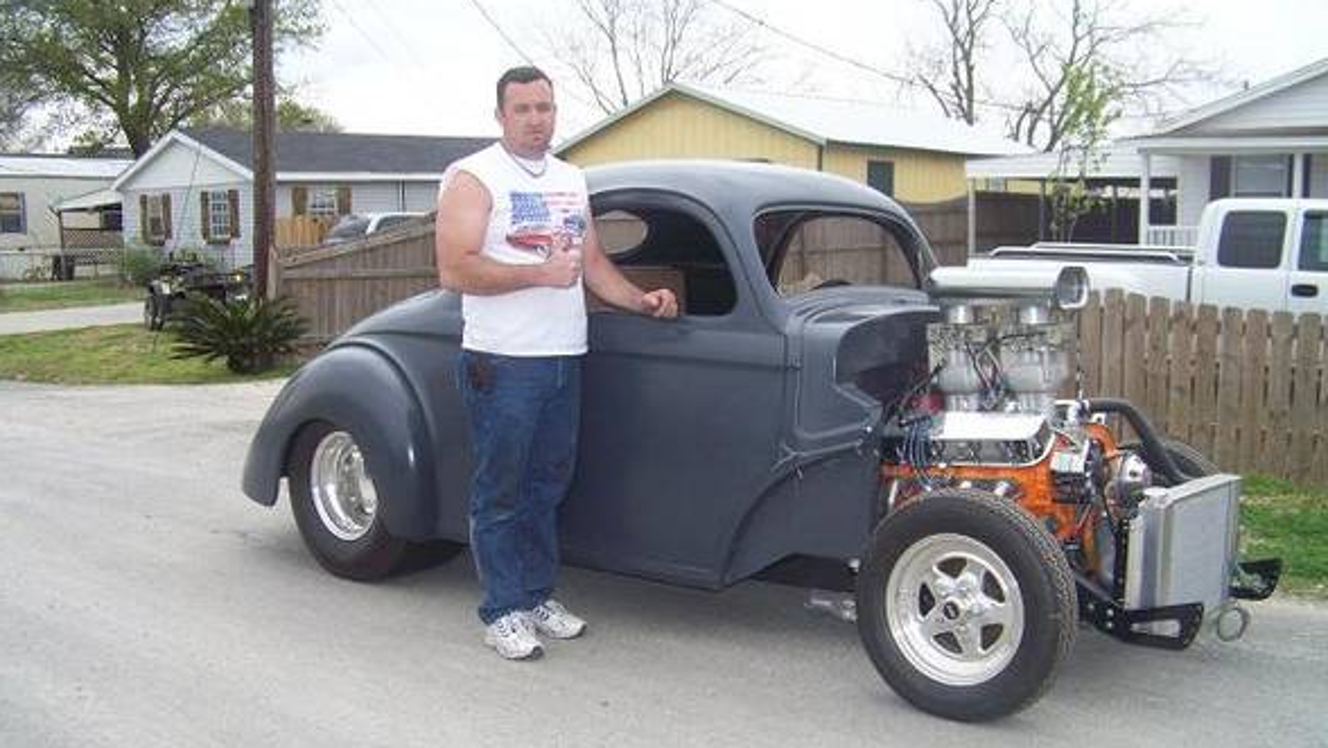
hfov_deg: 50.5
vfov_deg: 29.6
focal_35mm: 40
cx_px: 669
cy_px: 463
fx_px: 1409
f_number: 2.8
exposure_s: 1/250
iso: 68
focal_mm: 5.85
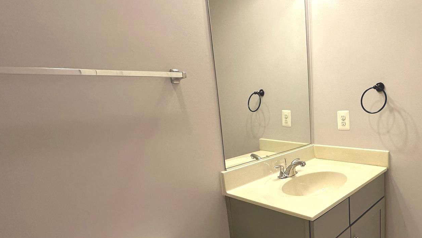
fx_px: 280
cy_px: 145
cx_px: 312
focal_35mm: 25
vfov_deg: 45.7
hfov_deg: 69.6
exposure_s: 1/120
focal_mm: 2.22
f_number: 2.2
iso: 160
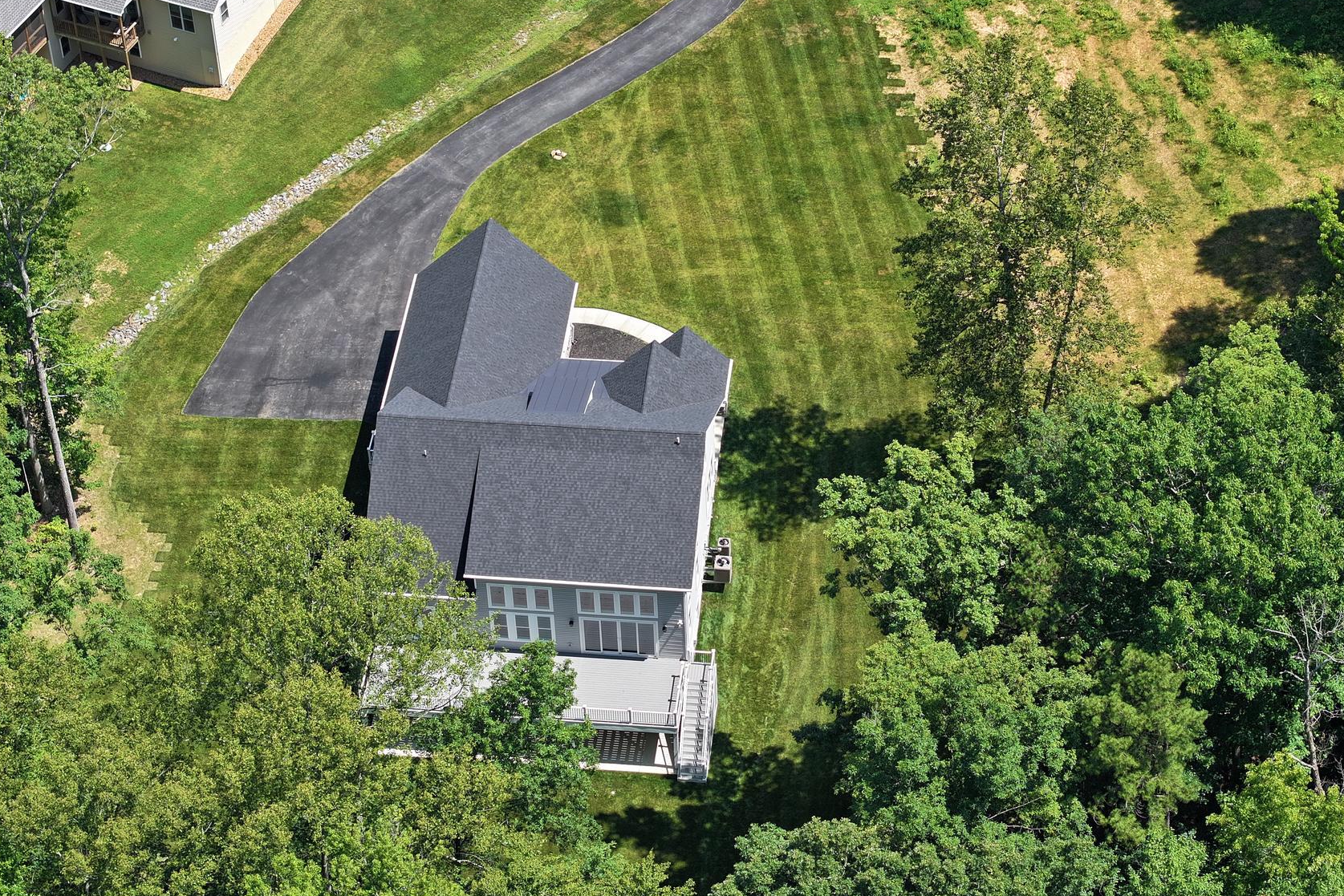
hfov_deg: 22.8
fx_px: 3323
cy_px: 348
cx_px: 771
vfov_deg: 15.3
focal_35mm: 89
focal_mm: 19.35
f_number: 2.8
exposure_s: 1/640
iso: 100
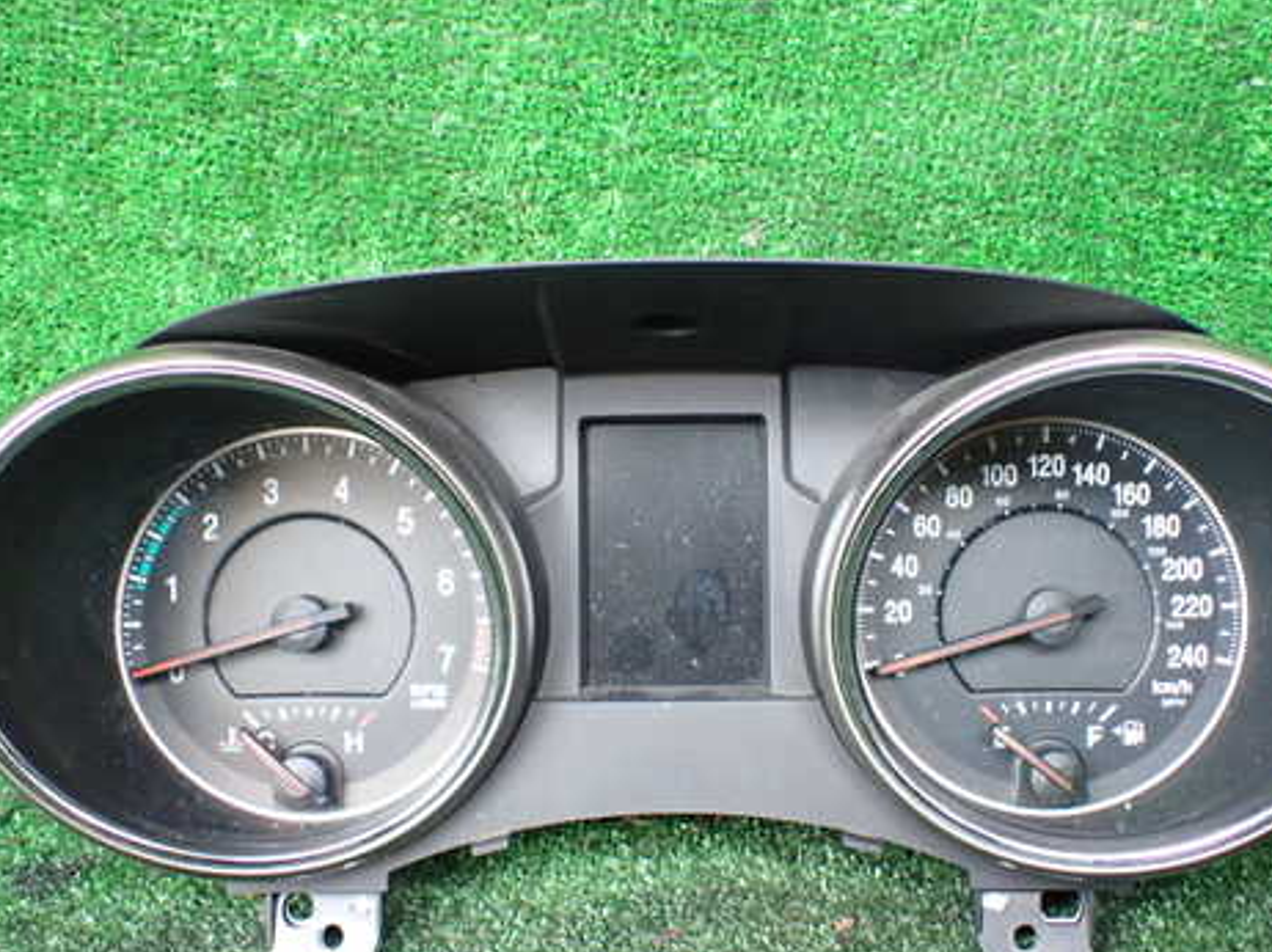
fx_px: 1432
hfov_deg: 47.8
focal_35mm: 39
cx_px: 686
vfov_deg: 36.7
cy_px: 528
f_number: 2.3
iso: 800
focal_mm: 5.4
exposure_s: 1/125
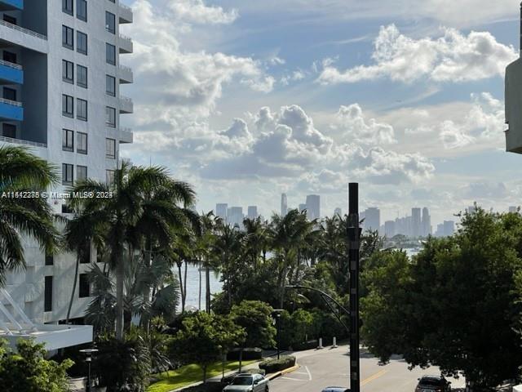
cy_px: 196
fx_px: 965
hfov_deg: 30.3
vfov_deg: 22.9
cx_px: 261
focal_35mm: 64
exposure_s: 1/3922
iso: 20
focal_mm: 7.5
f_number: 2.2
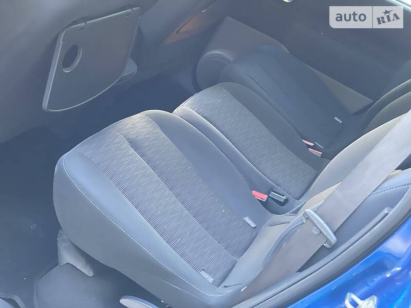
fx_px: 617
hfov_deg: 36.8
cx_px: 206
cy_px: 154
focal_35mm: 52
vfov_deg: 28.0
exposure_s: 1/40
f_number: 2
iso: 250
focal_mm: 6
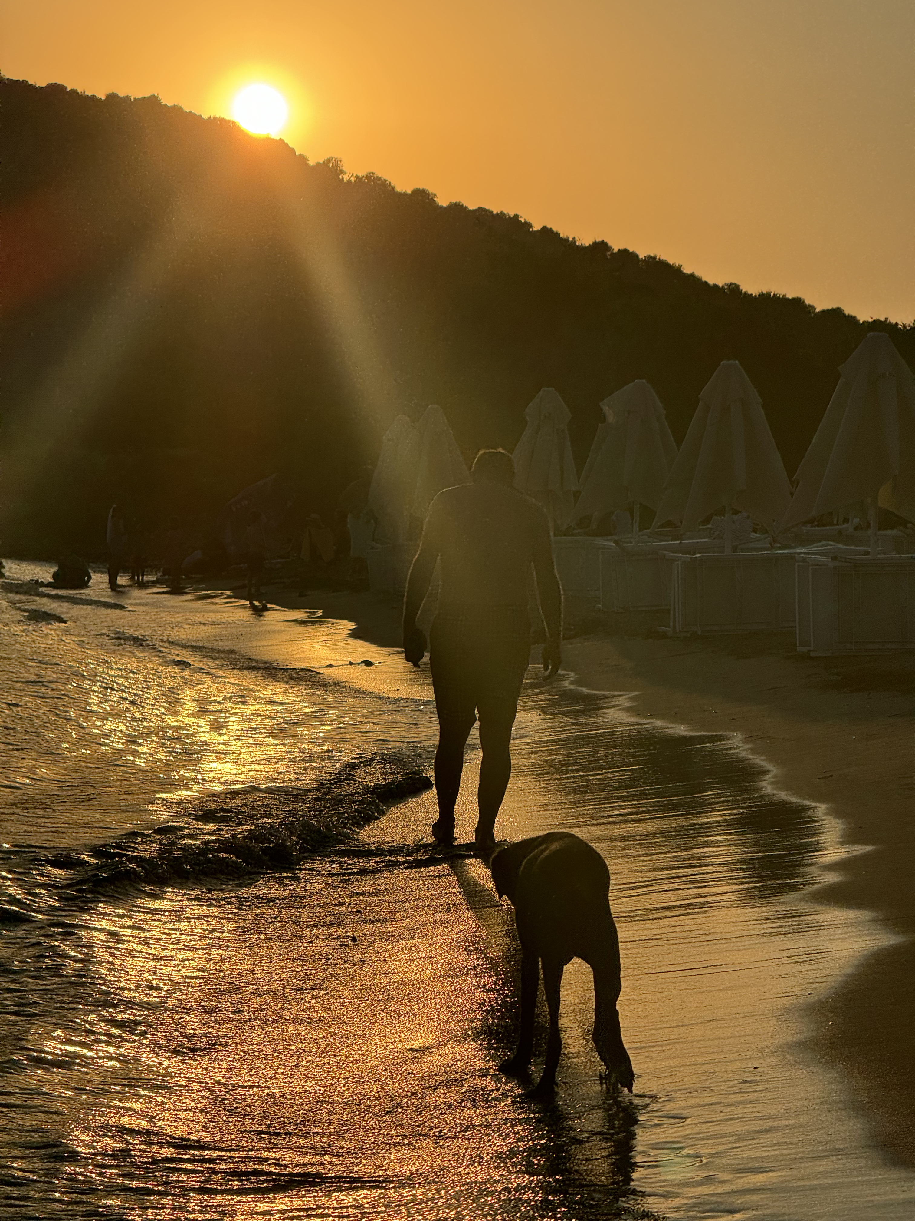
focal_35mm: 120
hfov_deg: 12.3
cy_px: 610
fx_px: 4229
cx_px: 458
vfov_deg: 16.4
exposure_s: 1/4975
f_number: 2.8
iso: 50
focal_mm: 15.66
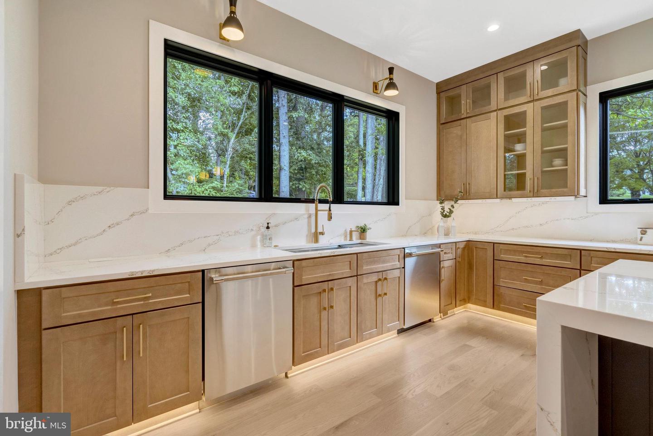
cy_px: 218
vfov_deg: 73.7
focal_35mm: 16
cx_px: 326
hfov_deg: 96.7
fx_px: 290
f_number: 8
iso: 1250
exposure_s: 1/60
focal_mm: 16
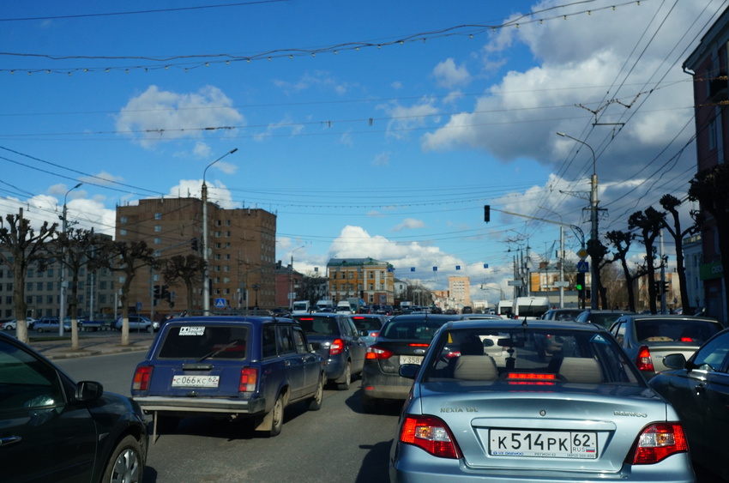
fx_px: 727
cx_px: 364
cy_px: 242
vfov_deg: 36.7
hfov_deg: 53.2
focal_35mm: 36
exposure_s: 1/1000
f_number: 9
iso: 400
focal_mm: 24
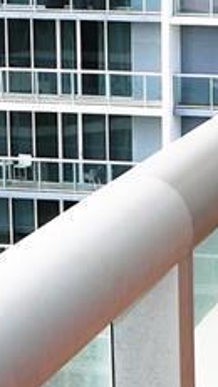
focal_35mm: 155
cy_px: 142
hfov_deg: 7.4
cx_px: 514
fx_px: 1589
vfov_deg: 13.9
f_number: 11
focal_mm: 19
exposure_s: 1/80
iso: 100
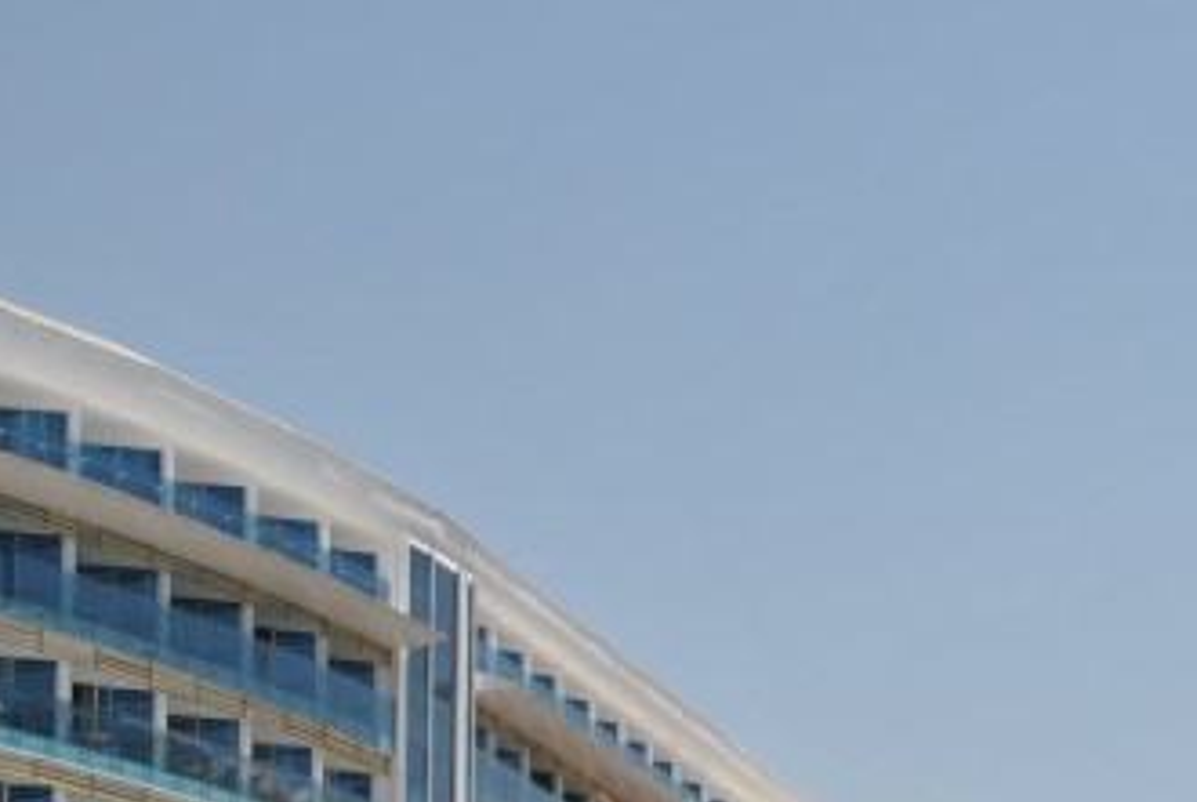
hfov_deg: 16.1
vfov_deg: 10.9
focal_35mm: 125
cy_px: 748
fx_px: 4162
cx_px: 1137
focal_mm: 24
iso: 100
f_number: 8
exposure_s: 1/250
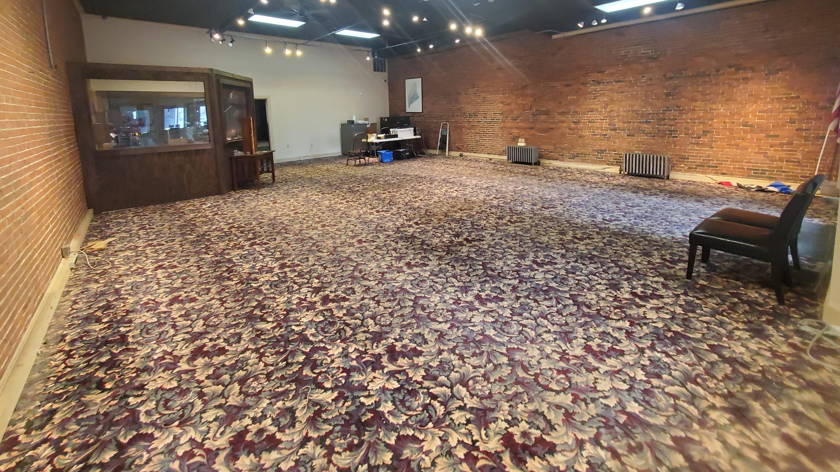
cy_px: 157
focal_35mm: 15
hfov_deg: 103.0
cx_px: 421
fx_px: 334
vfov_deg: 68.5
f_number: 2.2
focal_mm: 1.8
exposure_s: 1/30
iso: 500
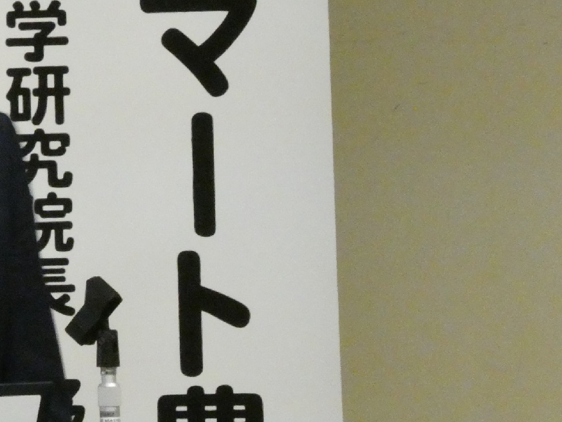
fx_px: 9042
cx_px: -128
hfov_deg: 3.6
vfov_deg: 2.7
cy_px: 260
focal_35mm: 557
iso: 1600
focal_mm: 38.4
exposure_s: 1/20
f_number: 8
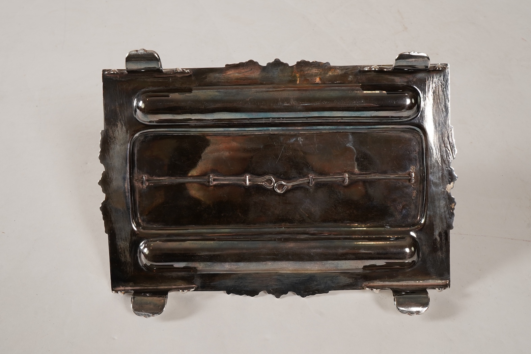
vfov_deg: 29.9
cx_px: 266
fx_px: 664
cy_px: 177
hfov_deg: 43.6
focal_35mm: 45
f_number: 22
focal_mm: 30
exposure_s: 1/125
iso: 320
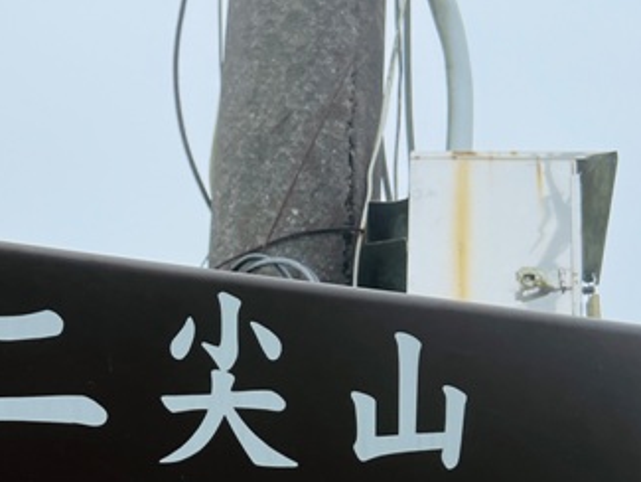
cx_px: 83
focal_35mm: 64
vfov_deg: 22.0
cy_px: 496
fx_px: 1186
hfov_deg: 29.2
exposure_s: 1/2123
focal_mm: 5.7
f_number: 1.5
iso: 50
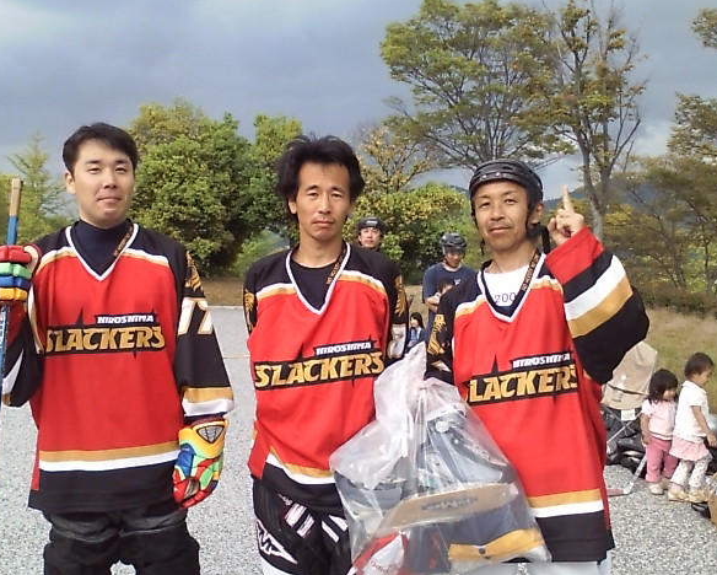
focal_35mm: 31
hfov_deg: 57.1
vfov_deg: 47.2
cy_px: 292
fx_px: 658
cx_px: 341
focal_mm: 3.73
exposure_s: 1/90.9
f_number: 3.5
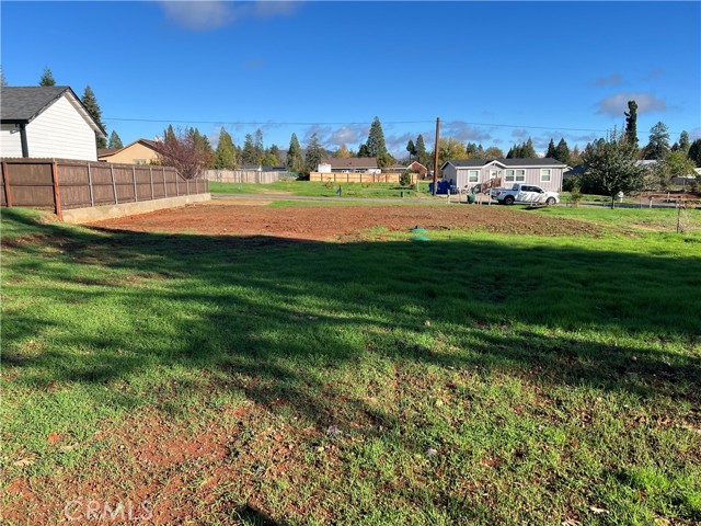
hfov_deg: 67.3
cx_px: 350
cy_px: 263
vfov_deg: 53.1
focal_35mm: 26
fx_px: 527
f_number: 1.5
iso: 50
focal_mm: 5.7
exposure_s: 1/2841
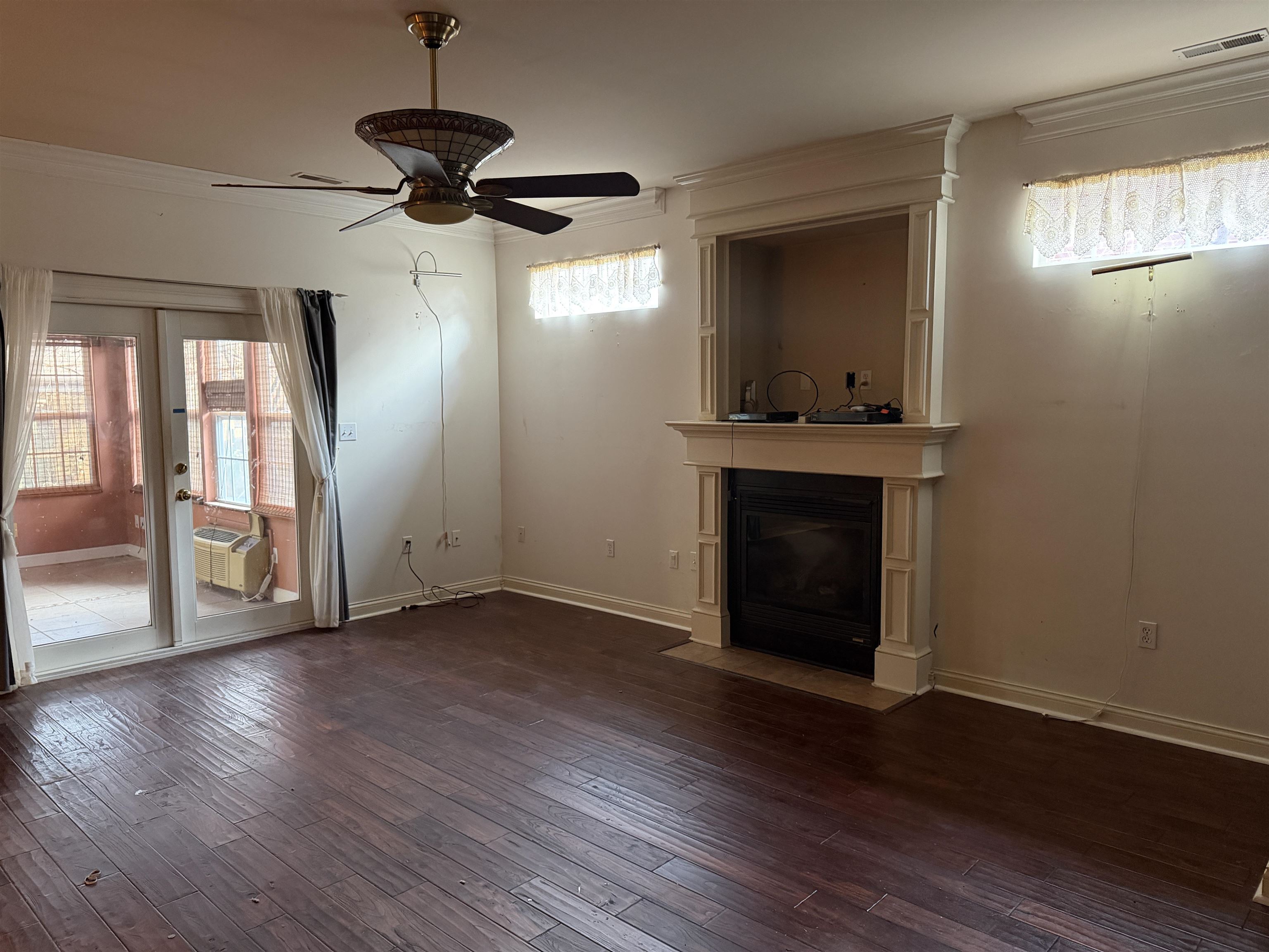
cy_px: 476
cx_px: 634
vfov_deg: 56.8
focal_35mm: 24
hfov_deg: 71.6
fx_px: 880
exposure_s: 1/40
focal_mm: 6.76
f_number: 1.78
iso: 800
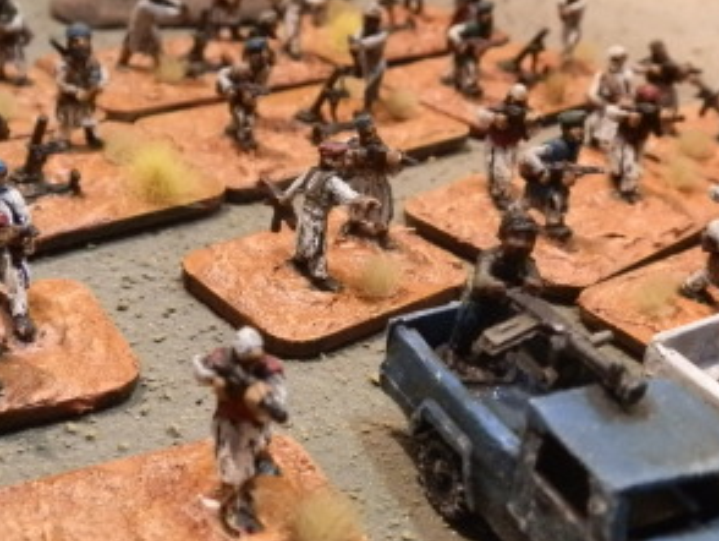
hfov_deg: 37.5
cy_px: 193
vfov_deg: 28.5
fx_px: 1060
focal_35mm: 51
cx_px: 340
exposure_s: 1/50
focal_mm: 5
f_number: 3.1
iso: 400
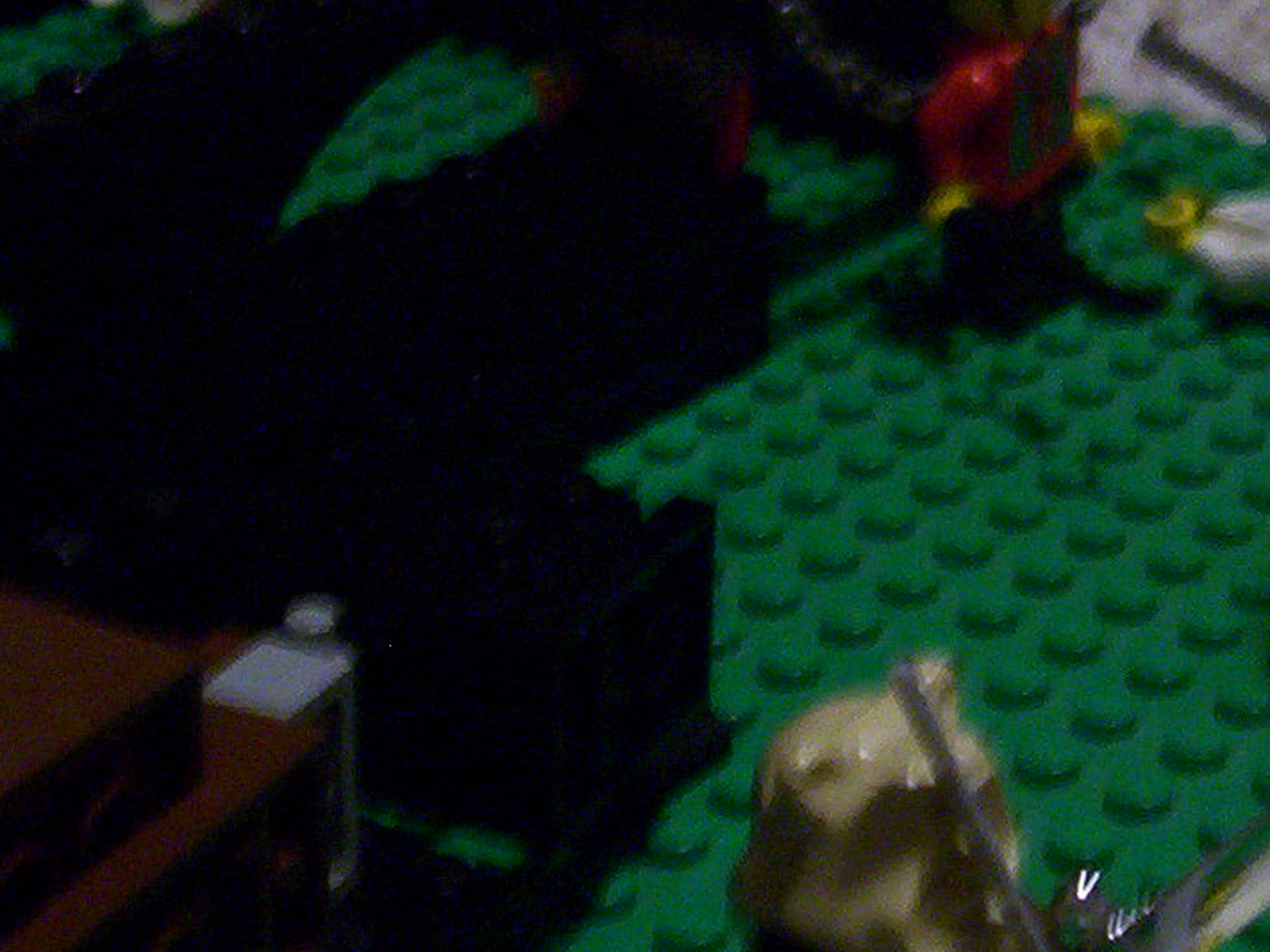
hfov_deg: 19.4
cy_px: 280
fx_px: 3632
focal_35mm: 99
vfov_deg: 14.9
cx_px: 1163
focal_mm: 5.77
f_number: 2.73
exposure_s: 1/8
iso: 200
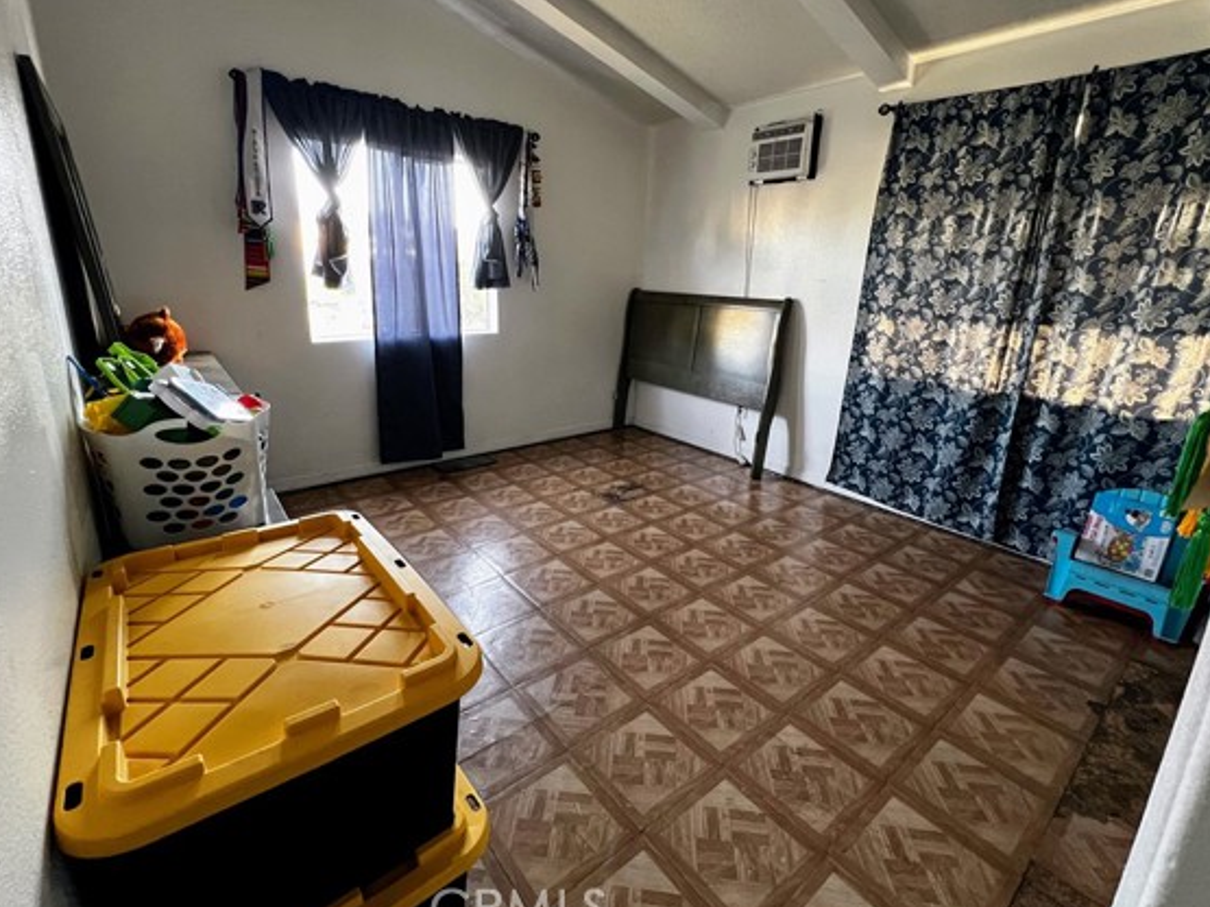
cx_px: 600
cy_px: 416
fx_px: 524
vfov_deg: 81.6
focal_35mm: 15
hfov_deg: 98.2
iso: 400
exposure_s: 1/60
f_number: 1.8
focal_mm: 1.57
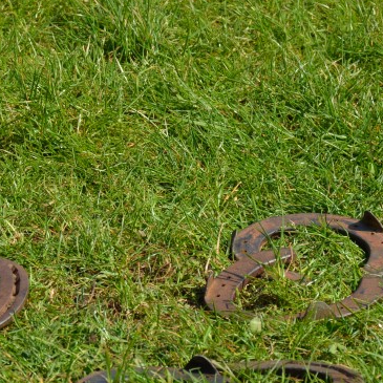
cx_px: 110
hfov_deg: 4.4
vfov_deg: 4.4
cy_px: 136
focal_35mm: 402
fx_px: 5032
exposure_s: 1/250
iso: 110
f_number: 8
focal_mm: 100
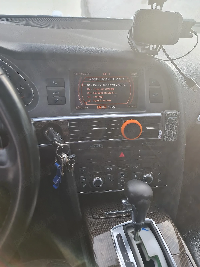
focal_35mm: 25
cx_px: 100
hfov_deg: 54.9
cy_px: 134
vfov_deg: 69.4
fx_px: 193
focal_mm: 7
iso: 50
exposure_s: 1/100
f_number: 1.8
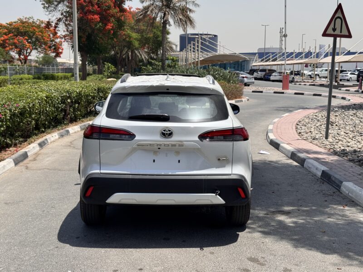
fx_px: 503
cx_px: 182
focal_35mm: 48
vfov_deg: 30.3
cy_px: 136
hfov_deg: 39.7
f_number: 1.78
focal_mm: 6.76
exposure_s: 1/4975
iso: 64
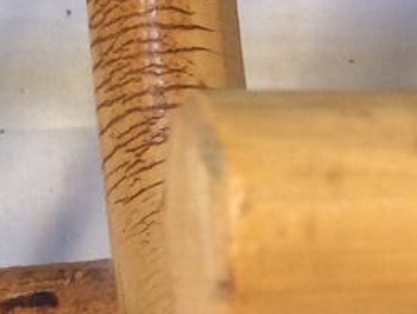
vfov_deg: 7.8
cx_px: 832
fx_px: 2279
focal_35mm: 189
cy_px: 27
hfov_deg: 9.7
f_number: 2.2
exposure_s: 1/50
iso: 40
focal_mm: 4.15
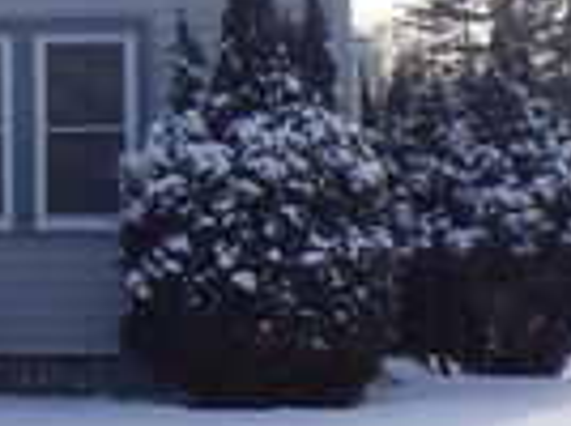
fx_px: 2091
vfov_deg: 11.6
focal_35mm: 127
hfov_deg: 14.4
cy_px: 126
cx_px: -315
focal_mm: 6.1
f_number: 4.6
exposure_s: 1/1000
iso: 125
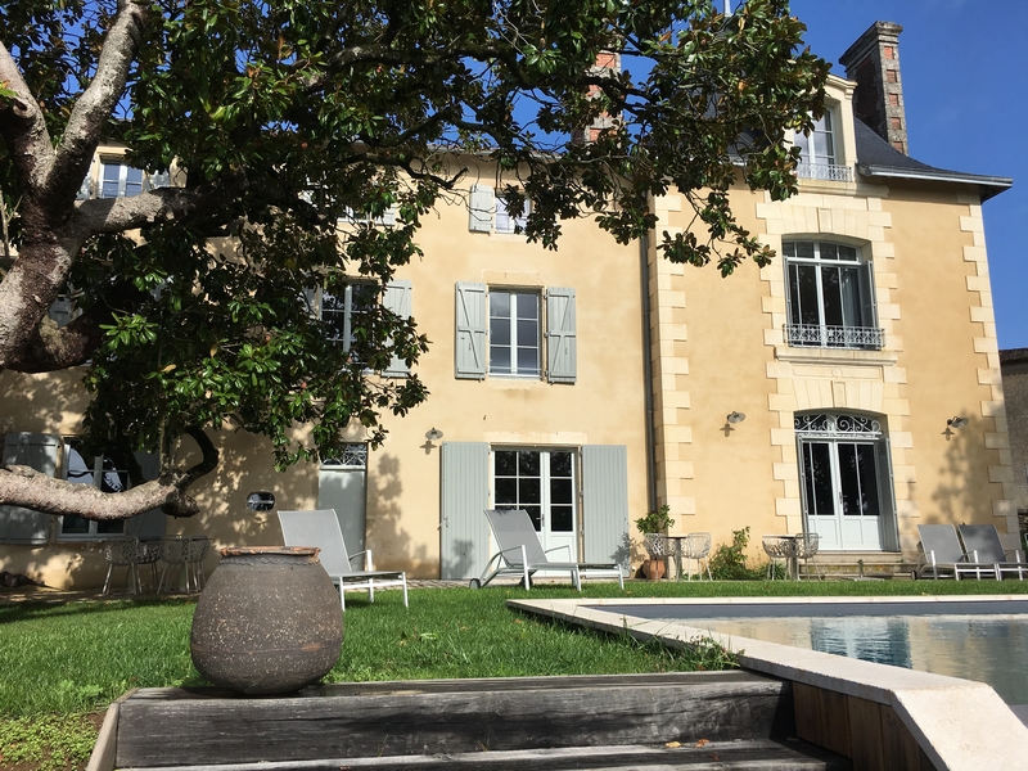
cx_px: 514
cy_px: 386
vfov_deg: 48.2
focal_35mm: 29
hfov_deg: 61.7
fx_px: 861
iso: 25
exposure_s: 1/2404
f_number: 2.2
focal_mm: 4.15
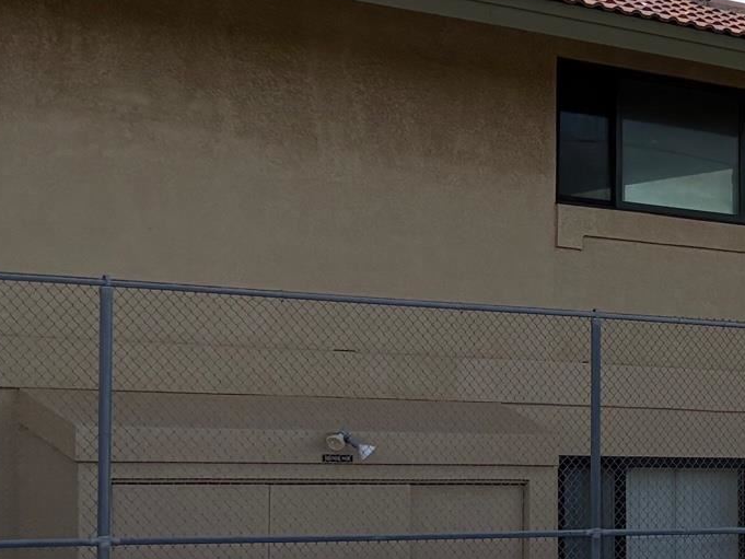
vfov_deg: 13.6
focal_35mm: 109
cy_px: 384
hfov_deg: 15.0
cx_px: 1442
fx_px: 2346
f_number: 1.6
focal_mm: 5.96
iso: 50
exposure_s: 1/4065
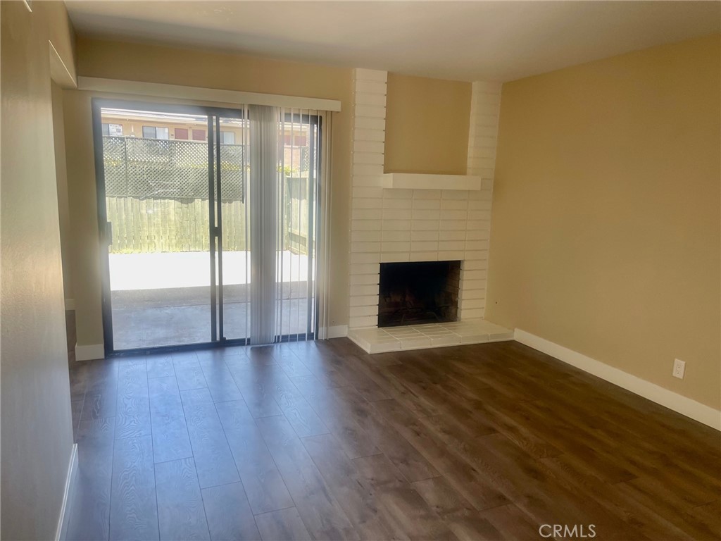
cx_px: 360
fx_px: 542
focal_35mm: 26
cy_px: 270
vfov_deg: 53.1
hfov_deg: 67.3
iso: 50
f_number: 1.6
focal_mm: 5.1
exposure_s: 1/121
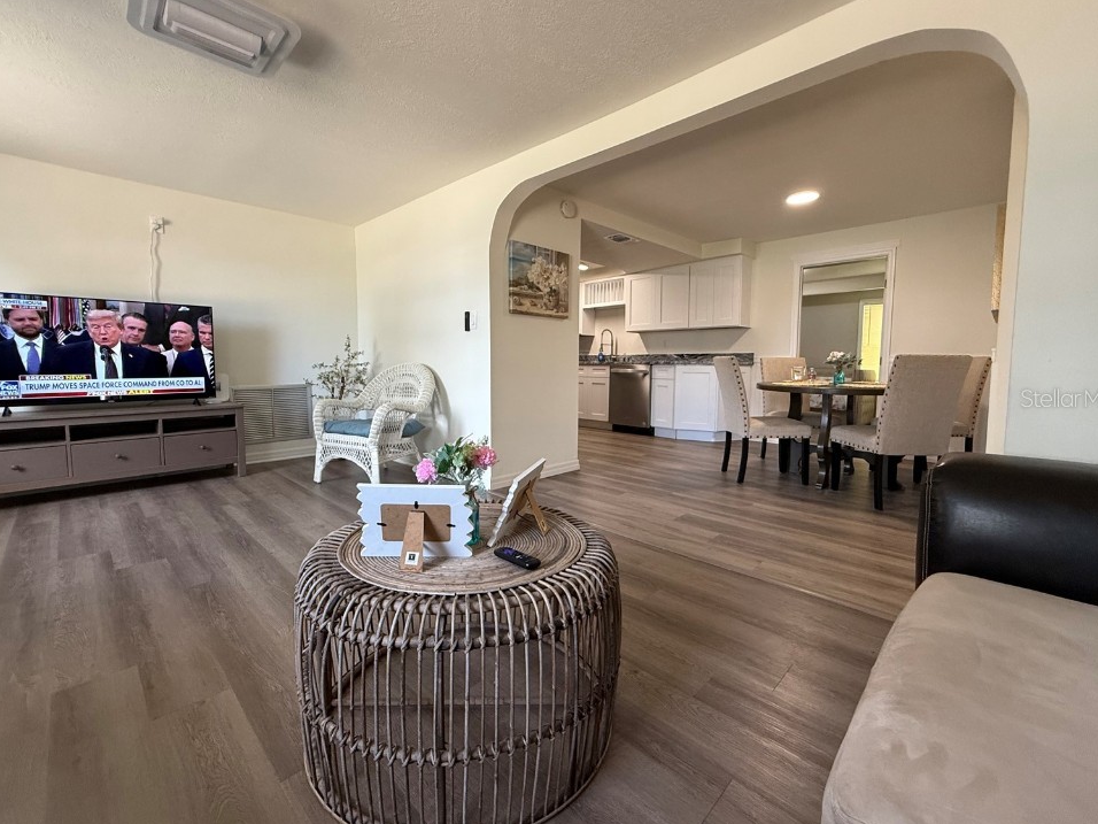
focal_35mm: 15
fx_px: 476
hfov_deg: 98.2
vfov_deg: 81.7
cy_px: 398
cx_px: 541
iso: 250
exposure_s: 1/120
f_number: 2.2
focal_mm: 2.22
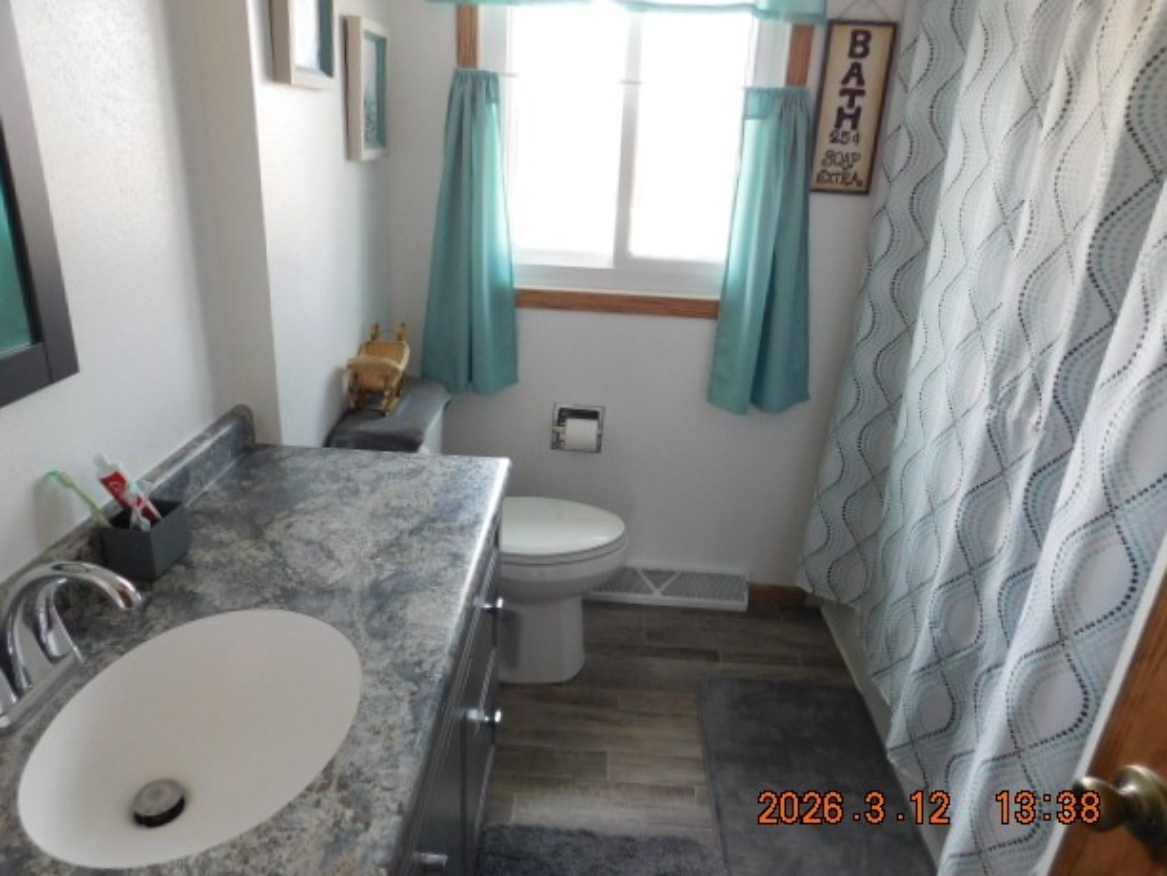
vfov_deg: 56.8
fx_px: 809
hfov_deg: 71.6
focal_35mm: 24
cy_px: 448
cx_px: 567
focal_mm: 4
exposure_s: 1/30
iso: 250
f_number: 3
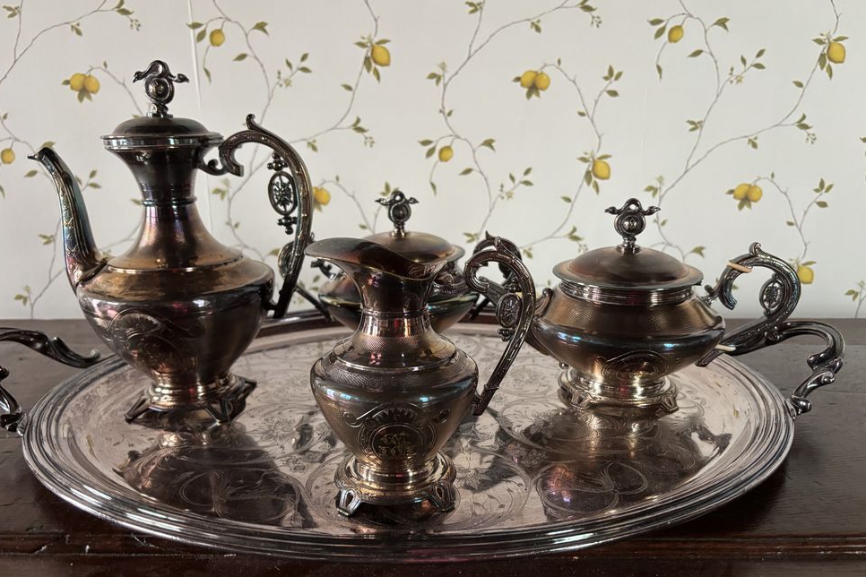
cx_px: 421
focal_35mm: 28
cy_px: 322
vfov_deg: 46.3
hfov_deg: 65.5
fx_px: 674
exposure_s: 1/60
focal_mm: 5.96
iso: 500
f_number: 1.6
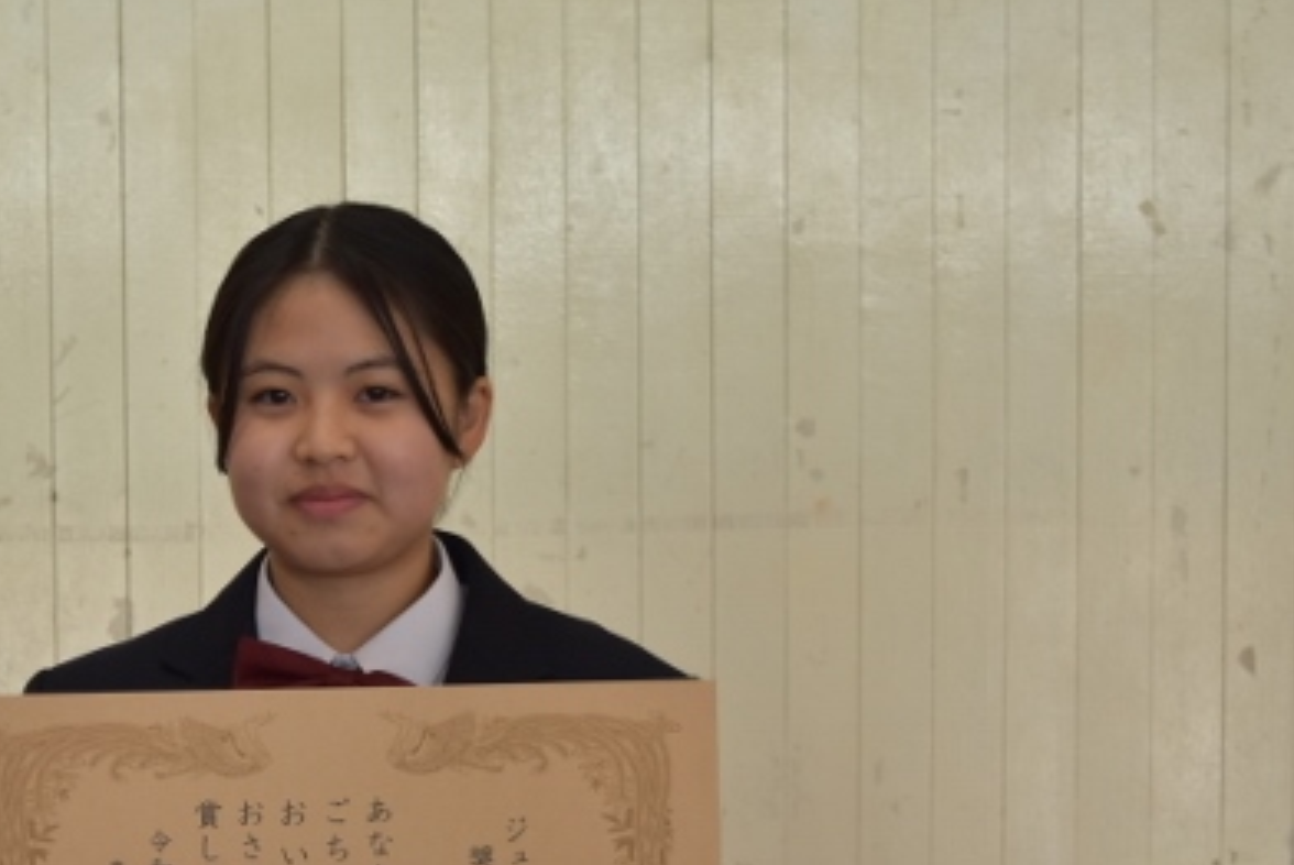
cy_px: 687
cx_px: 264
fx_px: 3087
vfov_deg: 15.8
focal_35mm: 86
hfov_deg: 23.3
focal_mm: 35
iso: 400
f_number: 5.6
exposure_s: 1/125
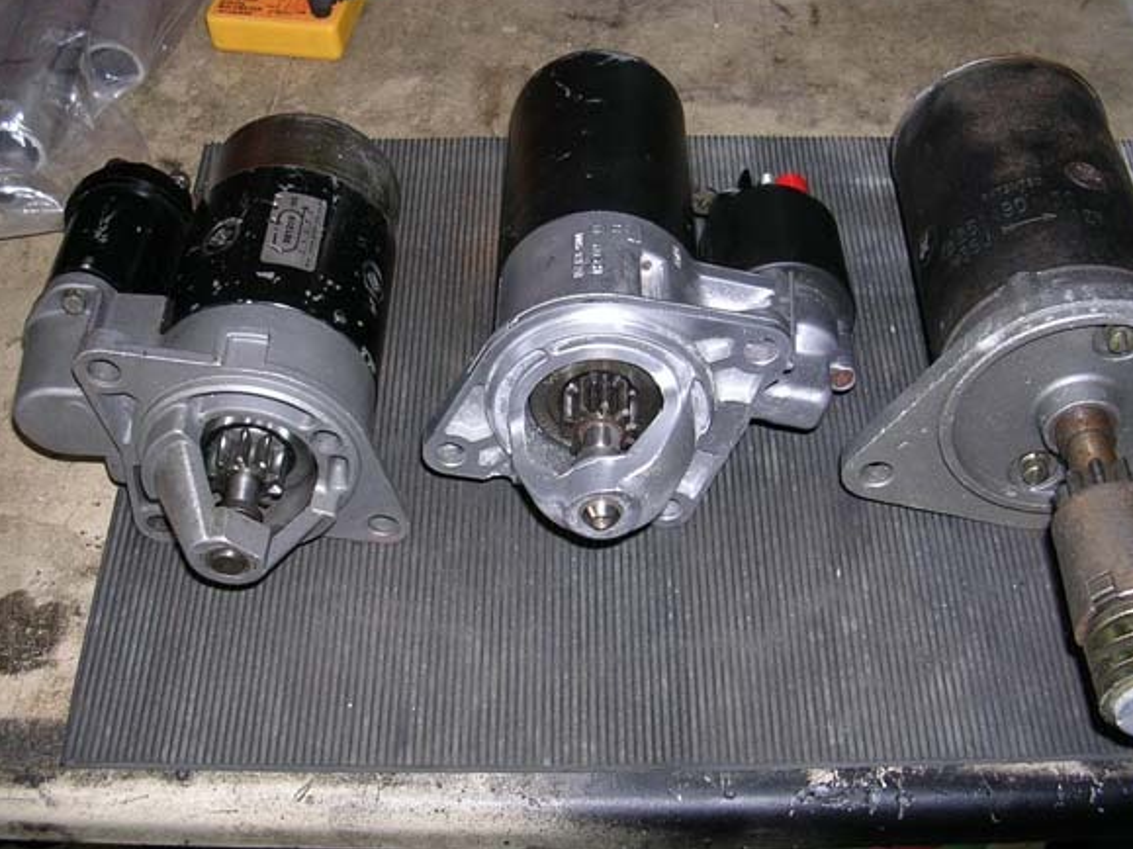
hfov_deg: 44.8
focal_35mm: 42
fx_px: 1374
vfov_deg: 34.3
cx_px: 618
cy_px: 381
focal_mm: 5.8
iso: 50
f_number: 2.8
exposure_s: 1/60.1
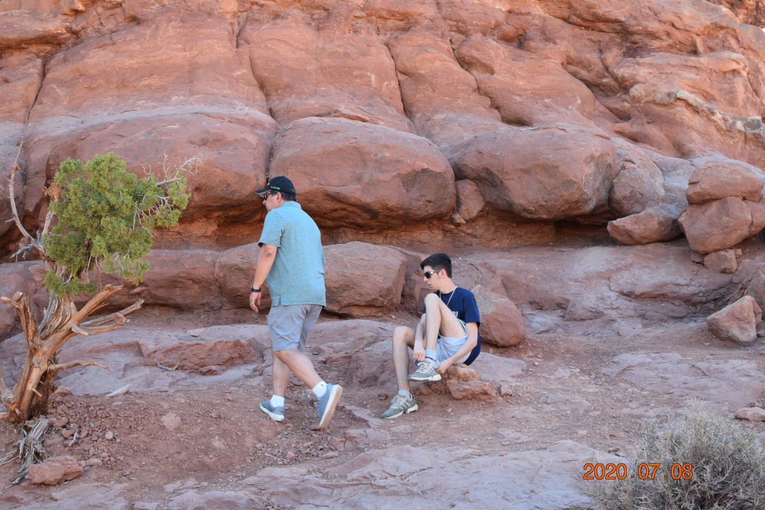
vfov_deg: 20.2
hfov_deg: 29.9
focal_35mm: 68
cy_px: 255
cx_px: 382
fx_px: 1434
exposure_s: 1/160
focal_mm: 45
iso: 400
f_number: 6.3
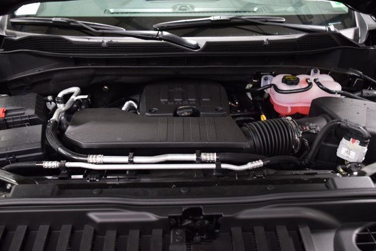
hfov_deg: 53.1
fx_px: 376
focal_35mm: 36
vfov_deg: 36.9
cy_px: 126
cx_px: 188
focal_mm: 24
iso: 1600
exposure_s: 1/50
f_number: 2.8
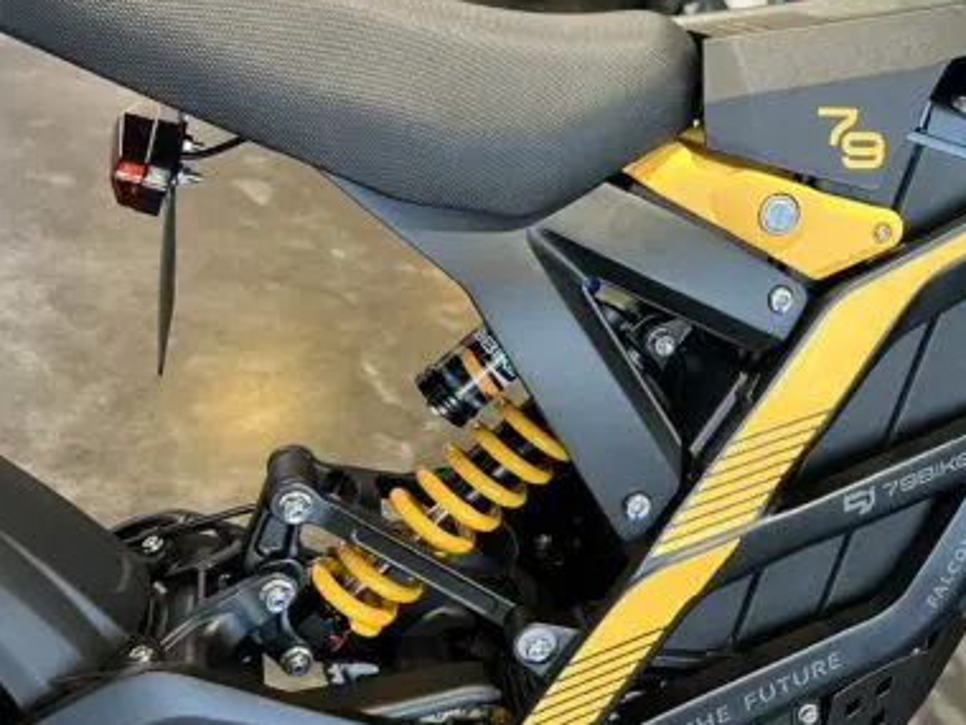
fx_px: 1144
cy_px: 313
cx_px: 758
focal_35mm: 41
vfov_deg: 35.1
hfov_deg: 43.8
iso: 200
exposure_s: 1/60
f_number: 1.5
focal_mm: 5.7
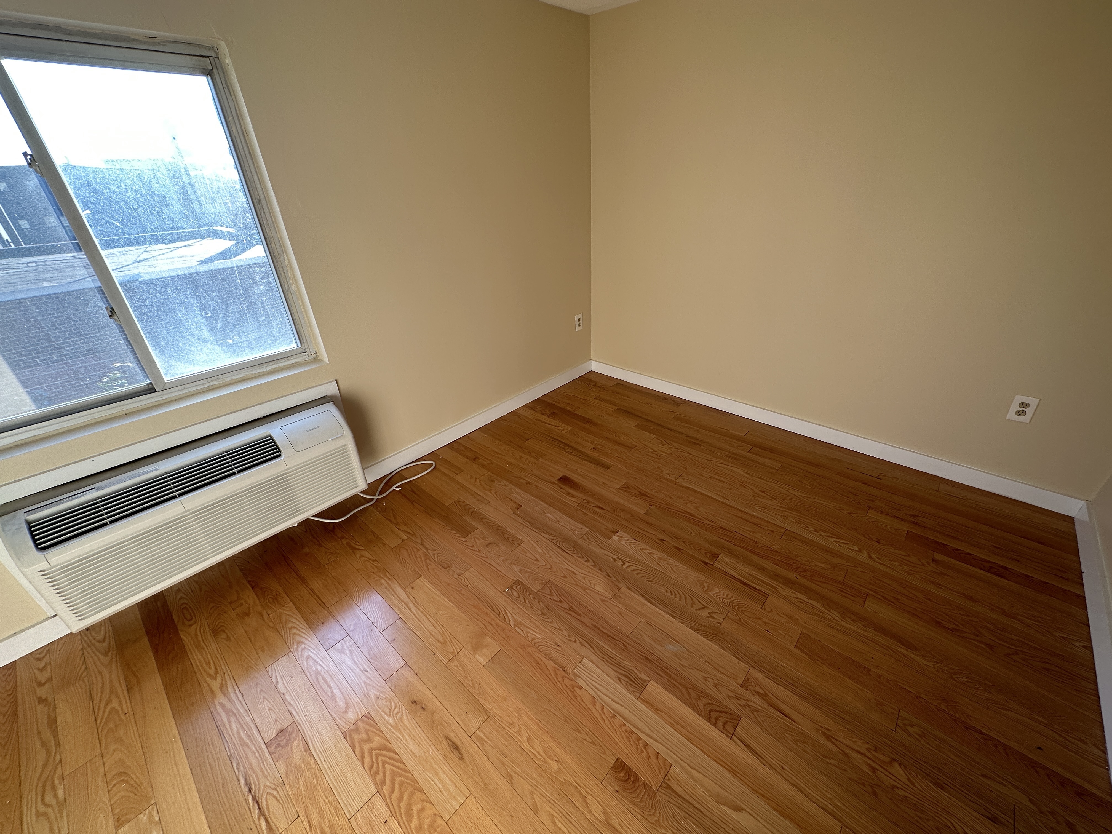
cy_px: 417
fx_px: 450
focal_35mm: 14
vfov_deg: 85.7
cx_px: 556
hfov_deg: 102.1
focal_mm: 2.22
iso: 40
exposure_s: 1/101
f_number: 2.2
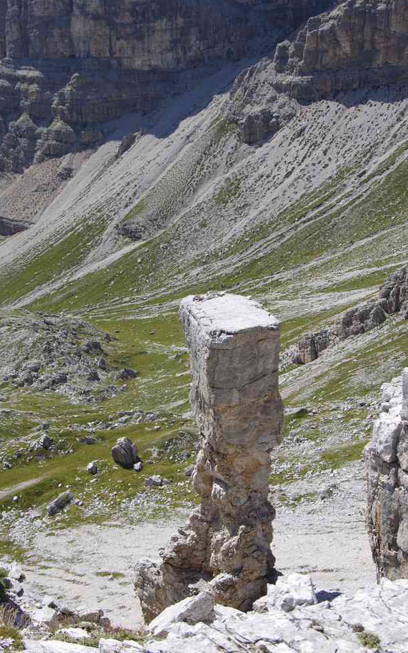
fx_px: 1071
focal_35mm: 60
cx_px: 191
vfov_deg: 33.9
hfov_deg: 21.6
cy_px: 326
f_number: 11
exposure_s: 1/100
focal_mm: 38.8
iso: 200
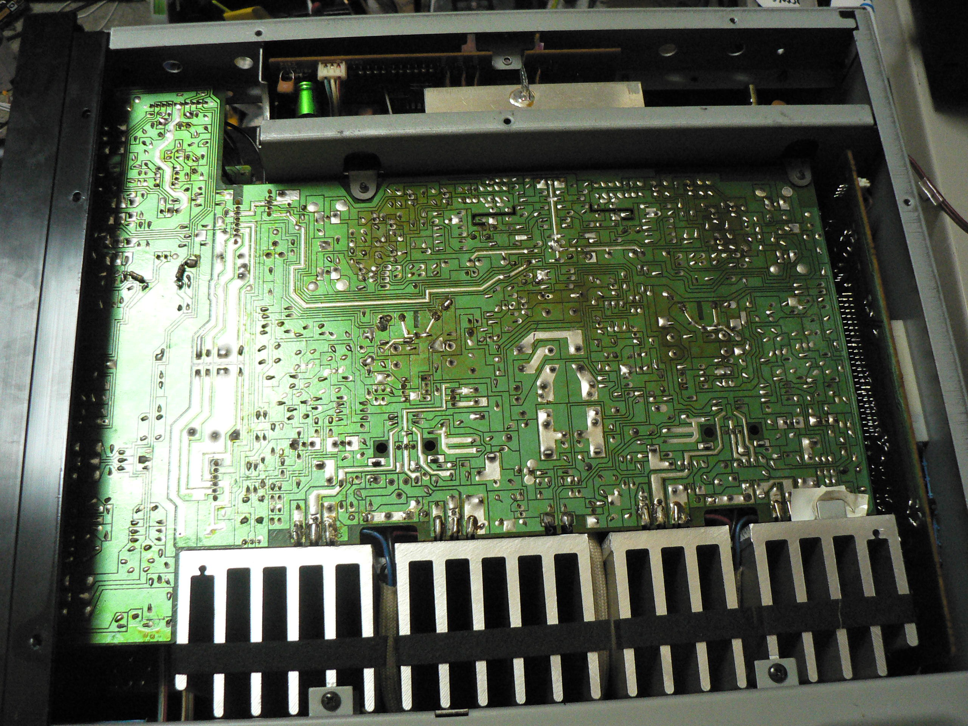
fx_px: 1007
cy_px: 363
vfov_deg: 39.7
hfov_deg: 51.4
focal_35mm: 36
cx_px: 484
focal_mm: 6
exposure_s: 1/100
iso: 400
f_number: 2.8
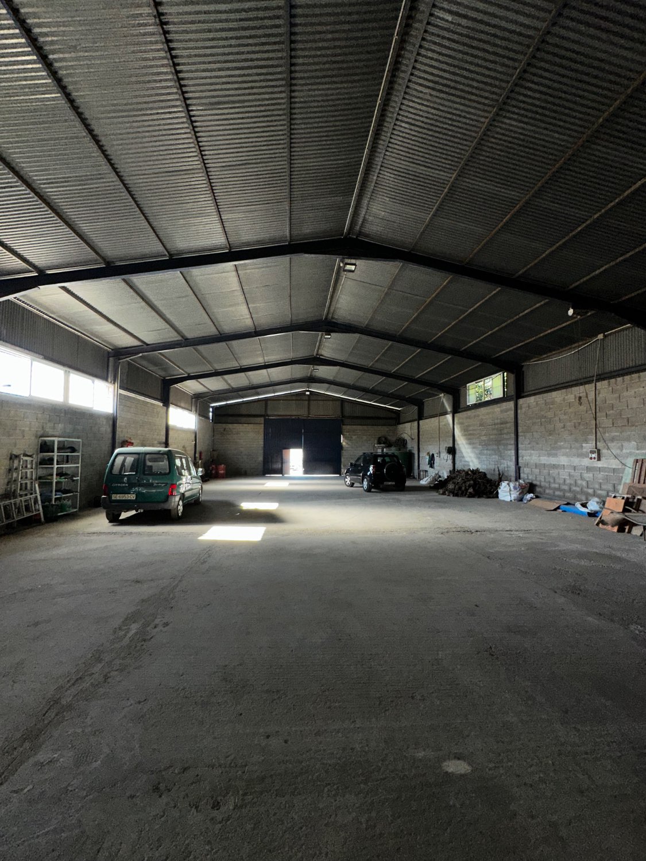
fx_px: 348
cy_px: 430
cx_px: 323
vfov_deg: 102.1
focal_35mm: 14
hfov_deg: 85.7
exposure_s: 1/122
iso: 64
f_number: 2.2
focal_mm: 2.22
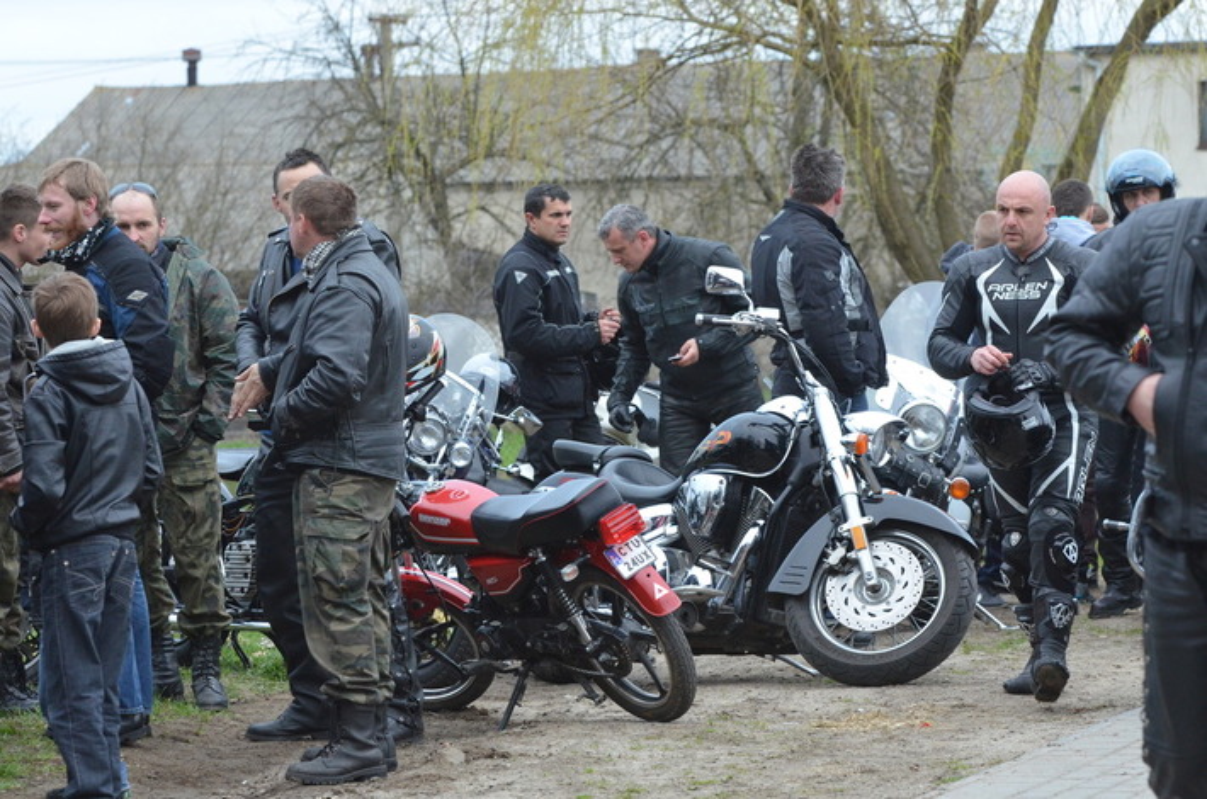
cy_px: 400
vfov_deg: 7.5
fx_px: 6122
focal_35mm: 183
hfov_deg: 11.3
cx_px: 604
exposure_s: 1/640
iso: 1600
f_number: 6.3
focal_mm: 122
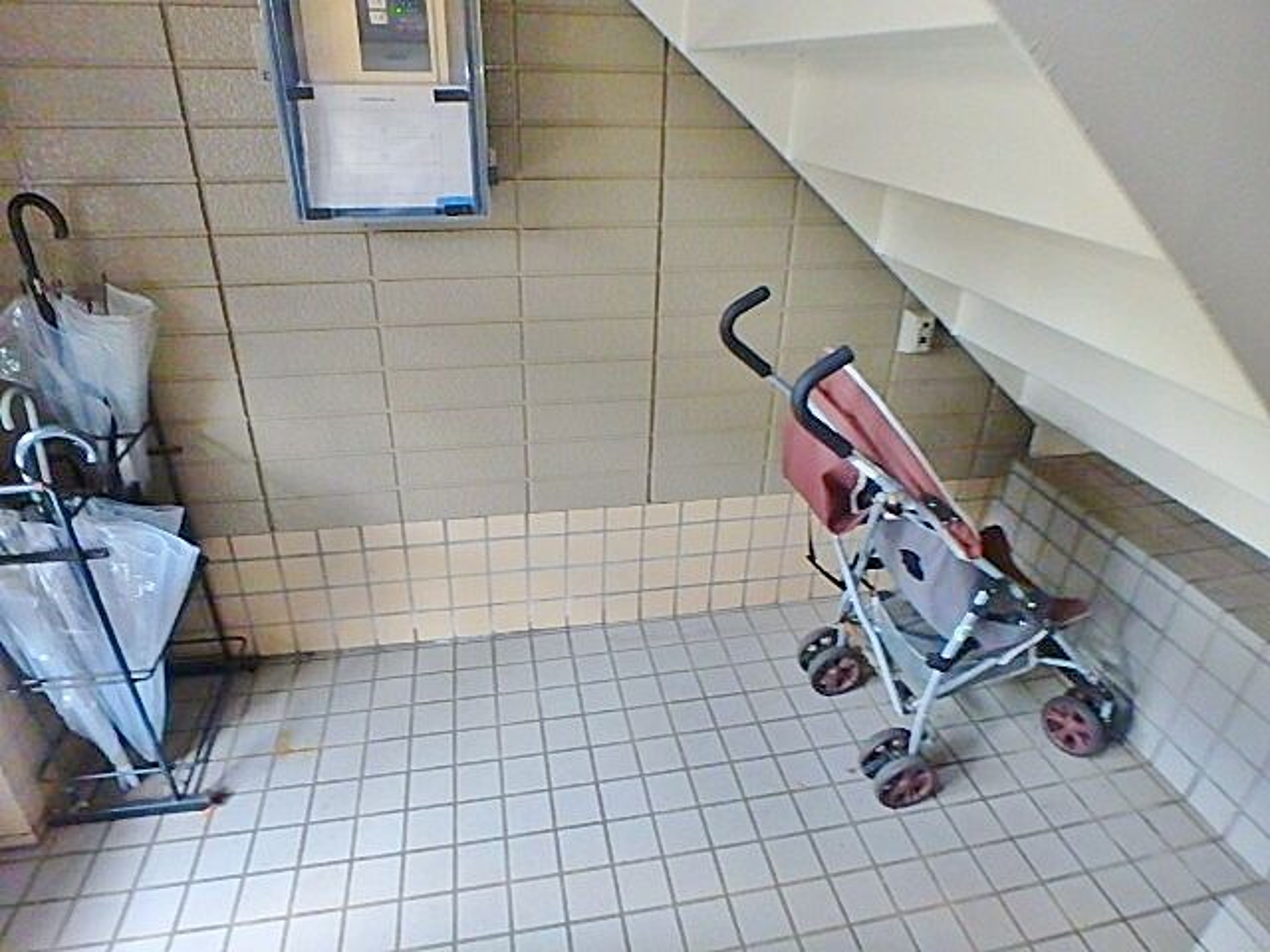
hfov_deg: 79.0
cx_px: 635
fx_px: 770
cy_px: 476
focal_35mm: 21
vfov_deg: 63.4
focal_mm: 3.7
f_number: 3.5
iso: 800
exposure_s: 1/30
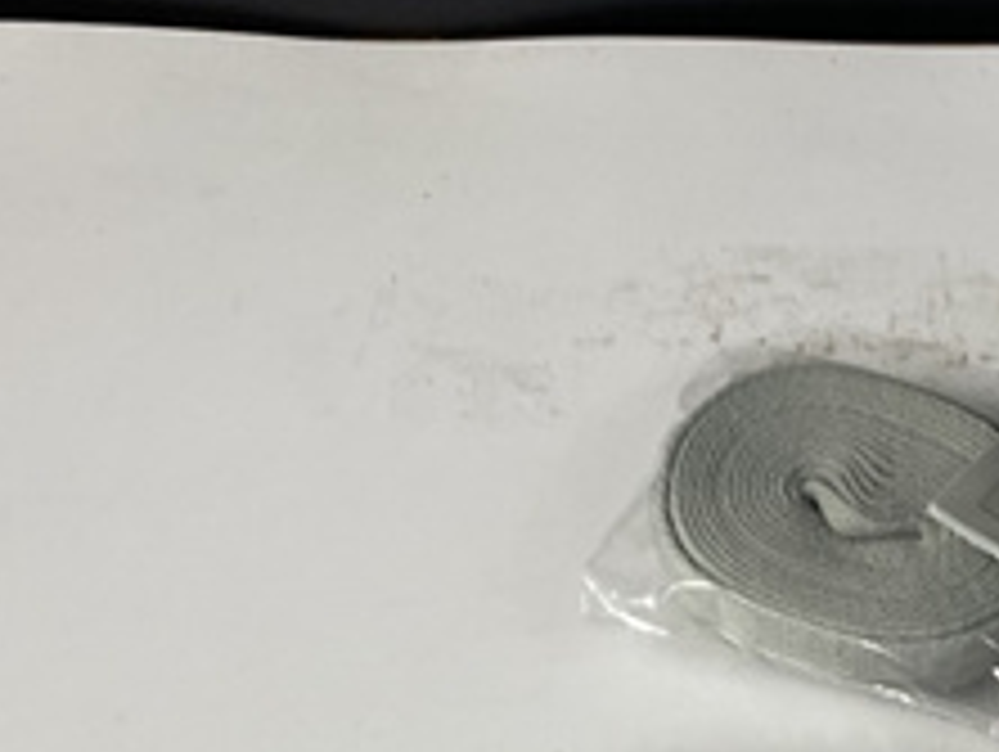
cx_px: 1278
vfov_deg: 11.1
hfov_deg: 16.0
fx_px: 3380
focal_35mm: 117
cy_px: 1653
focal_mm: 4.25
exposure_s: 1/100
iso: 32
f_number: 1.8
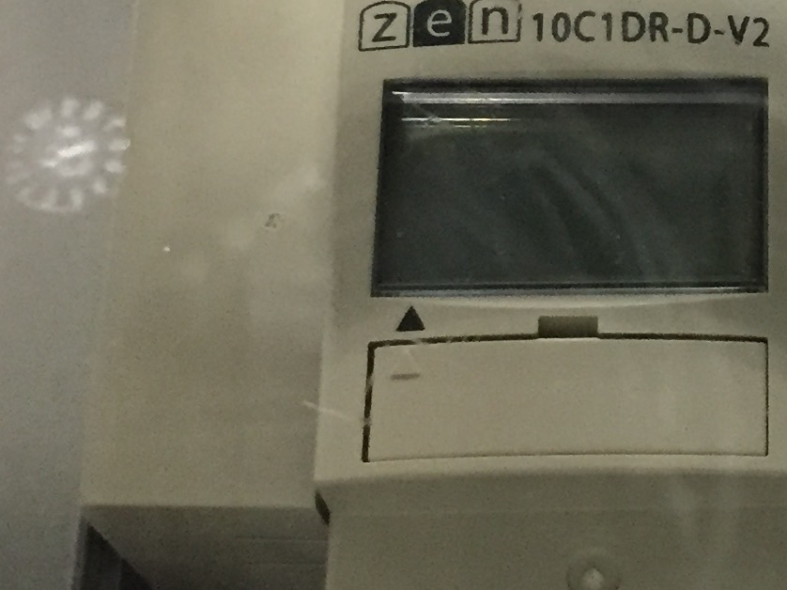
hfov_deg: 16.5
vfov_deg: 13.1
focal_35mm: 113
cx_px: 1022
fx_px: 2568
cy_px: 219
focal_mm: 4.15
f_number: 2.2
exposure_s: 1/17
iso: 250
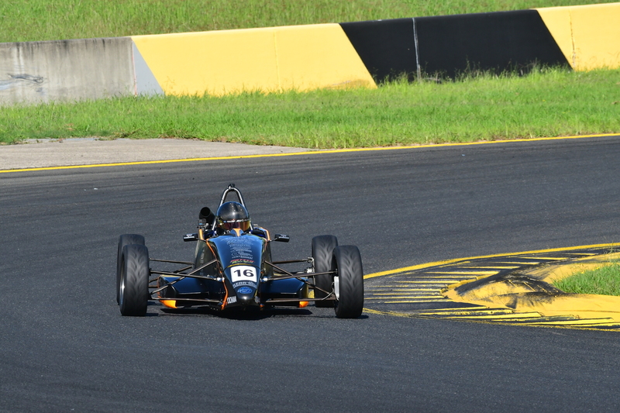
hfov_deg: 5.1
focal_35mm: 405
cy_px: 206
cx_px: 310
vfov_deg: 3.4
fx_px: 6973
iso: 500
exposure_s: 1/640
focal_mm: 270
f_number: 11
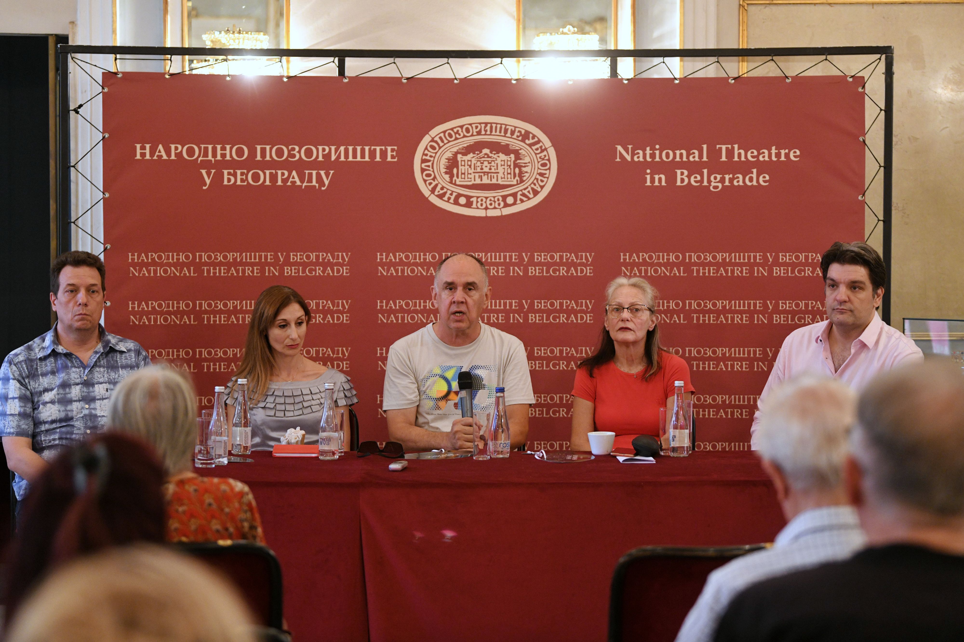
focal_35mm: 85
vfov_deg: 16.1
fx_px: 2276
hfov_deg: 23.9
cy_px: 321
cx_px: 482
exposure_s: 1/125
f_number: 2.8
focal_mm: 85
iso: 2500
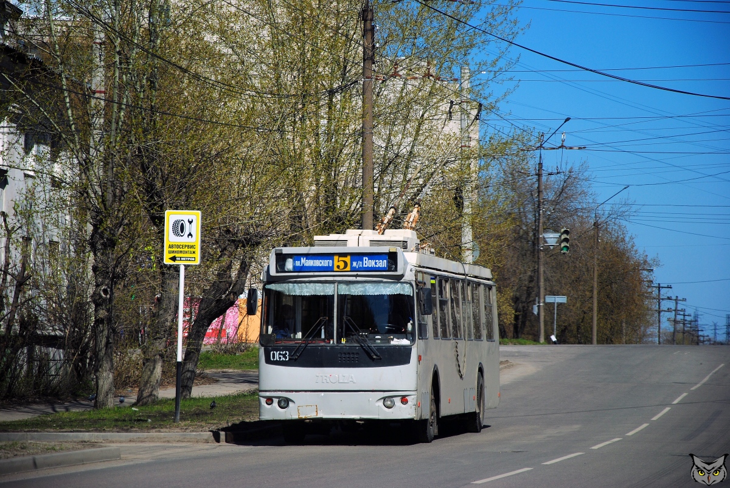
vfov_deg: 8.7
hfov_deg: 13.0
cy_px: 244
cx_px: 365
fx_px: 3197
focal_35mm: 158
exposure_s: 1/800
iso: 100
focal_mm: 105
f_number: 5.6
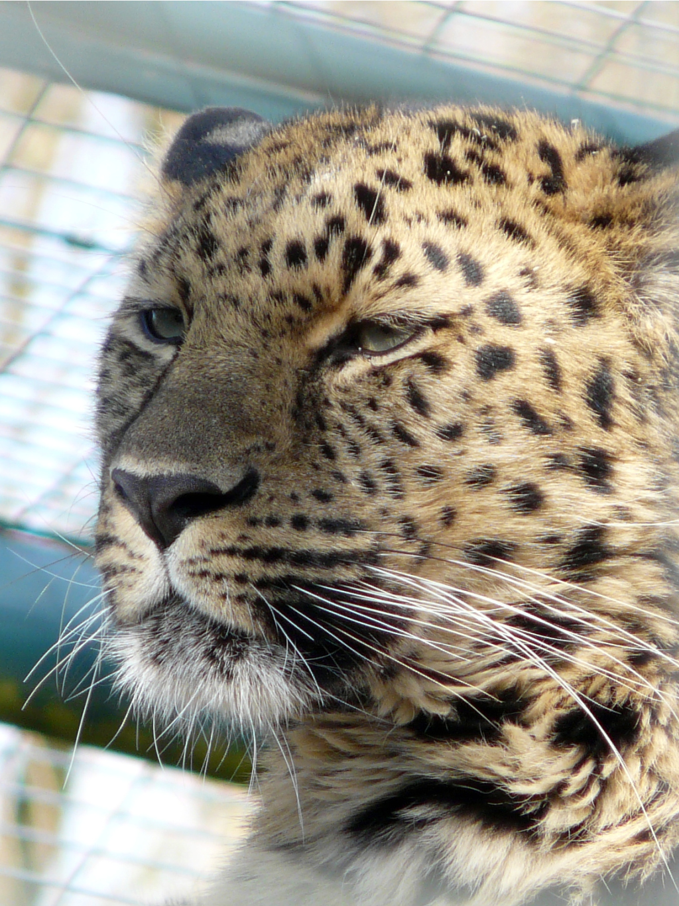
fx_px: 20720
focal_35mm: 792
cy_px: 453
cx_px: 340
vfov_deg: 2.5
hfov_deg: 1.9
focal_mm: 81.6
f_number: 4.2
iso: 100
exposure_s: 1/160
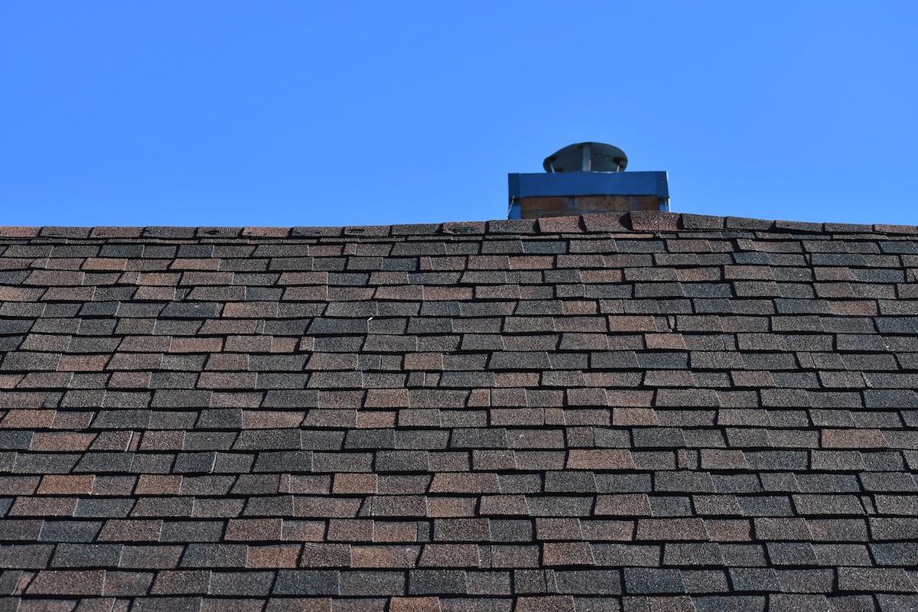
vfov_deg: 11.1
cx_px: 459
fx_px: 3136
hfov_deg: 16.7
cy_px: 306
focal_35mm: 123
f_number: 8
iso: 110
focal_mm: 82
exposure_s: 1/250
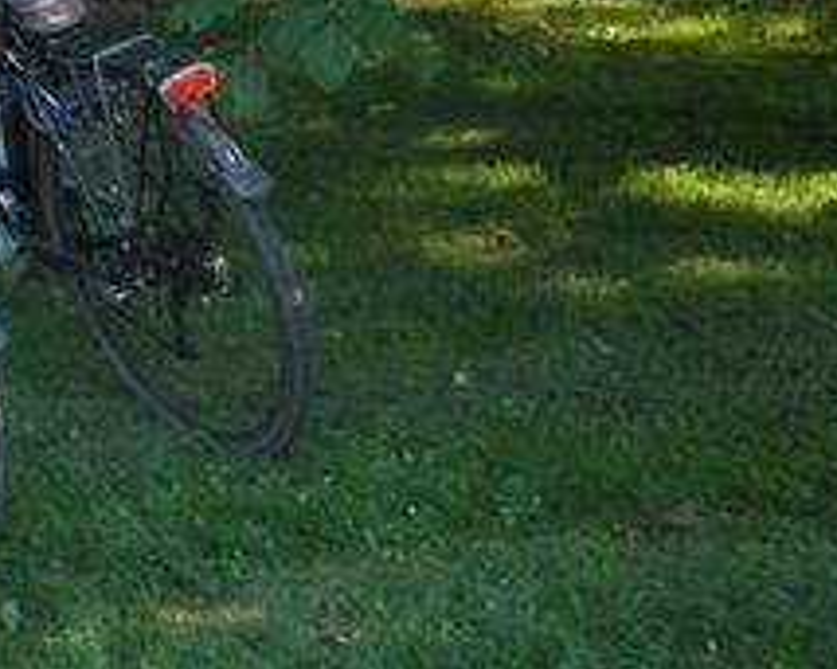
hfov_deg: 16.5
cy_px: -497
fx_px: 2526
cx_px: -551
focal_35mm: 102
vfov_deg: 13.6
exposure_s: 1/50
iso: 64
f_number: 3.2
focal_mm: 5
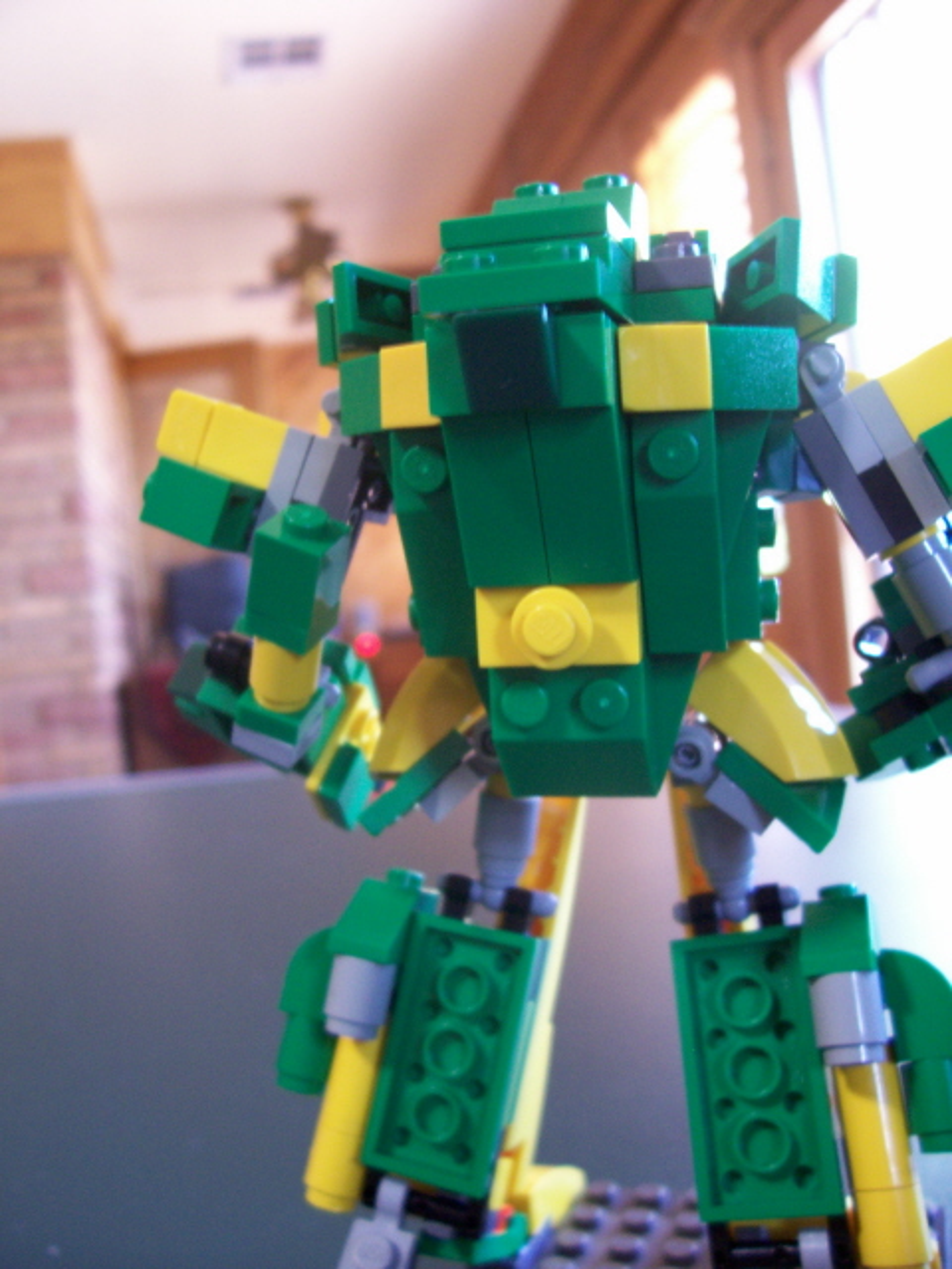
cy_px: 634
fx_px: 1247
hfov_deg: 41.8
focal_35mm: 34
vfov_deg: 54.0
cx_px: 476
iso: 160
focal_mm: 5.6
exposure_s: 1/8
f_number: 2.7
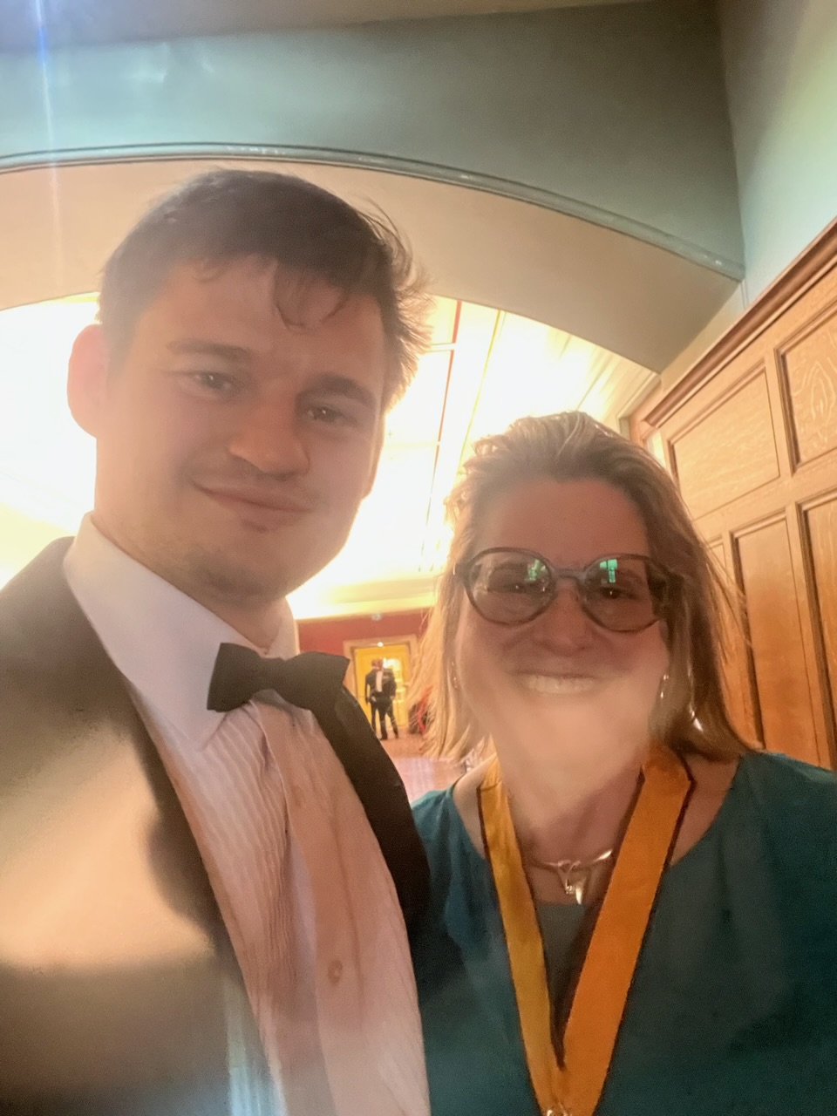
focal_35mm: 30
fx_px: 967
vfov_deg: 60.0
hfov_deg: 46.8
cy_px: 558
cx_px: 418
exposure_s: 1/17
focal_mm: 2.71
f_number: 2.2
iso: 1000
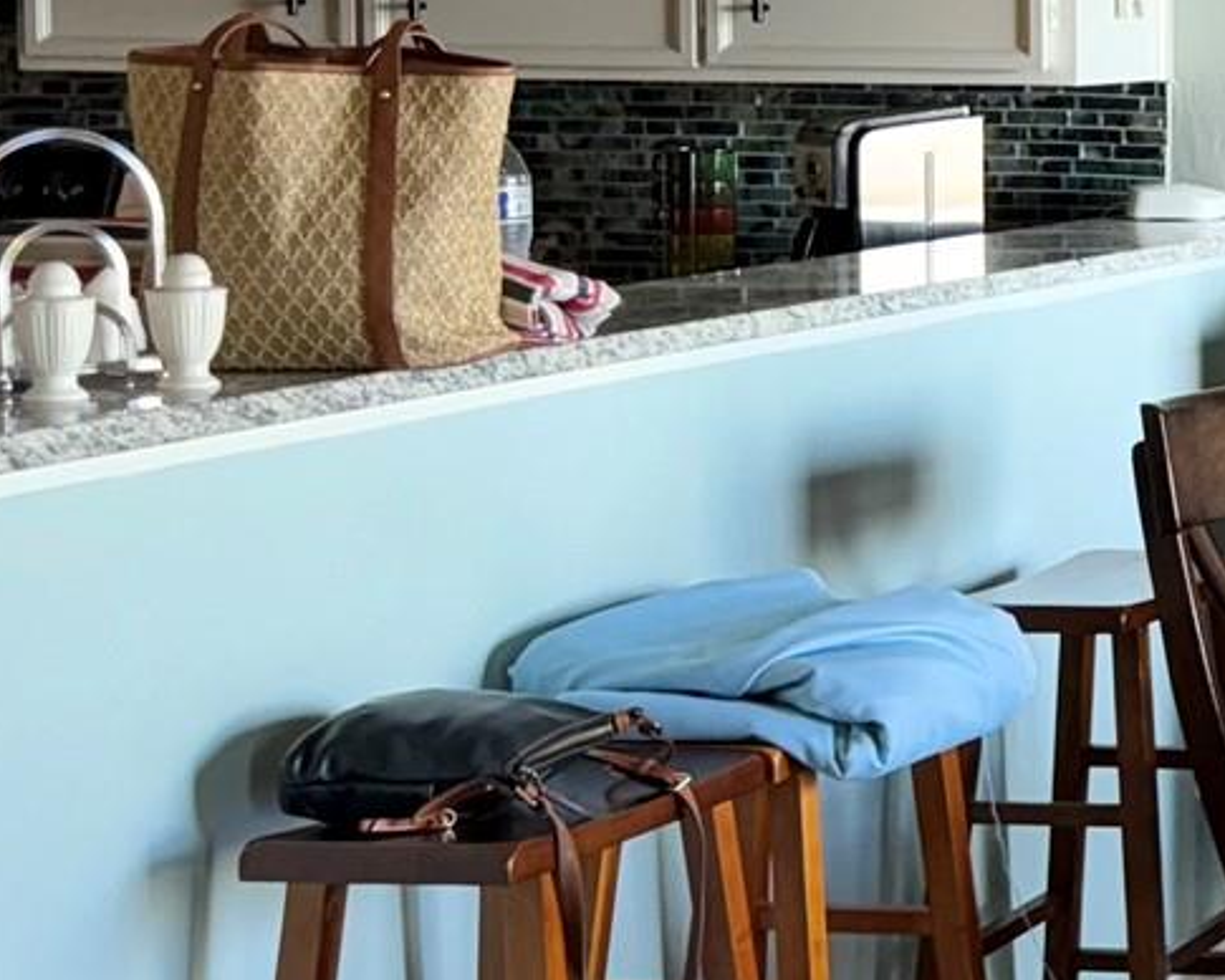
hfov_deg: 15.9
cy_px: 235
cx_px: 2326
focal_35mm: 99
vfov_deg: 15.5
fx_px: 3589
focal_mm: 6.76
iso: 80
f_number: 1.78
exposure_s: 1/35
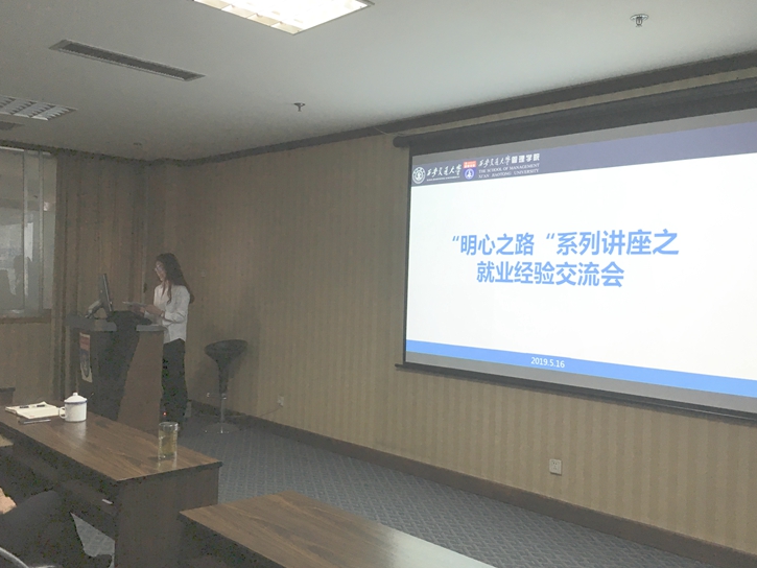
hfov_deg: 56.8
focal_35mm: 32
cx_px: 397
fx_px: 700
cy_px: 284
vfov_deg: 44.2
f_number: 2.2
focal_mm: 4.15
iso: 40
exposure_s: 1/33
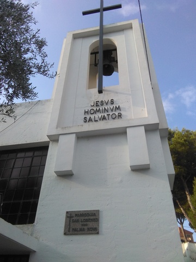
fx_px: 211
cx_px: 98
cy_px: 131
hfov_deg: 49.7
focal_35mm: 28
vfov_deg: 63.4
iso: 100
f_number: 2.2
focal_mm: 2.34
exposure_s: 1/748
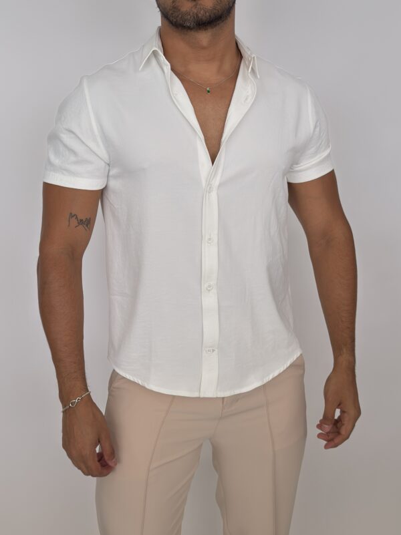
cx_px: 200
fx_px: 711
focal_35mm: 46
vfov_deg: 41.3
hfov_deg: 31.5
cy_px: 268
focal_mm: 6.76
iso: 64
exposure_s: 1/528
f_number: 1.78
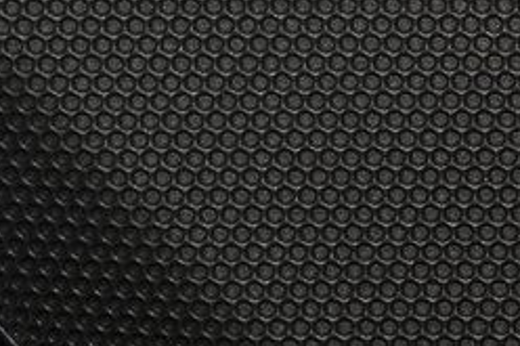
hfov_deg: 4.7
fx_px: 6265
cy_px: -204
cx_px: 705
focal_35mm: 434
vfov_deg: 3.2
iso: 100
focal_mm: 70
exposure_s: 1/125
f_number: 8
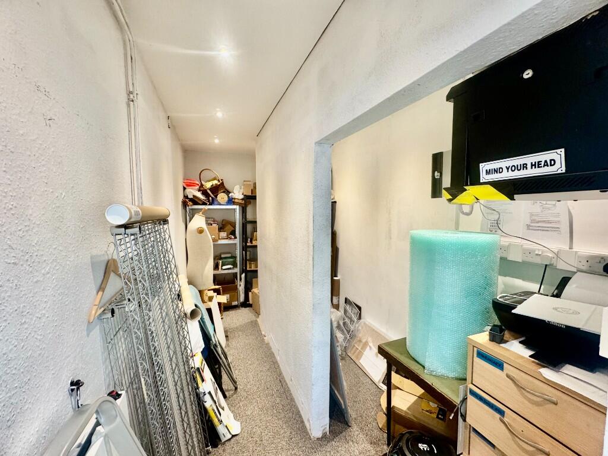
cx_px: 304
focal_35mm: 14
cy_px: 228
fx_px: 246
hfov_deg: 102.1
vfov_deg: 85.7
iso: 200
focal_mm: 2.22
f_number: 2.2
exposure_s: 1/100
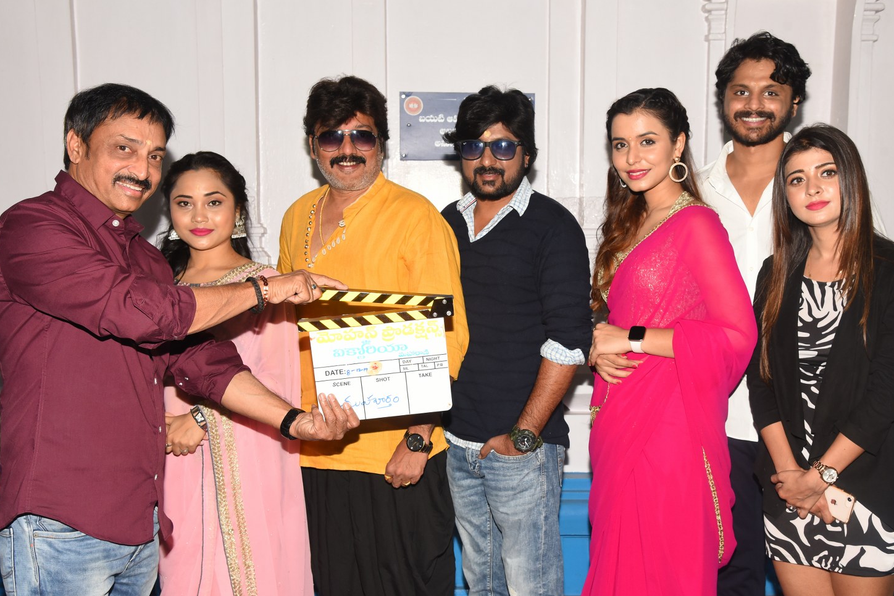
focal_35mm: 42
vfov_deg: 31.9
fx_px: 1043
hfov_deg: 46.4
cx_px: 477
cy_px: 327
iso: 1000
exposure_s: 1/125
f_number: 7.1
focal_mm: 38
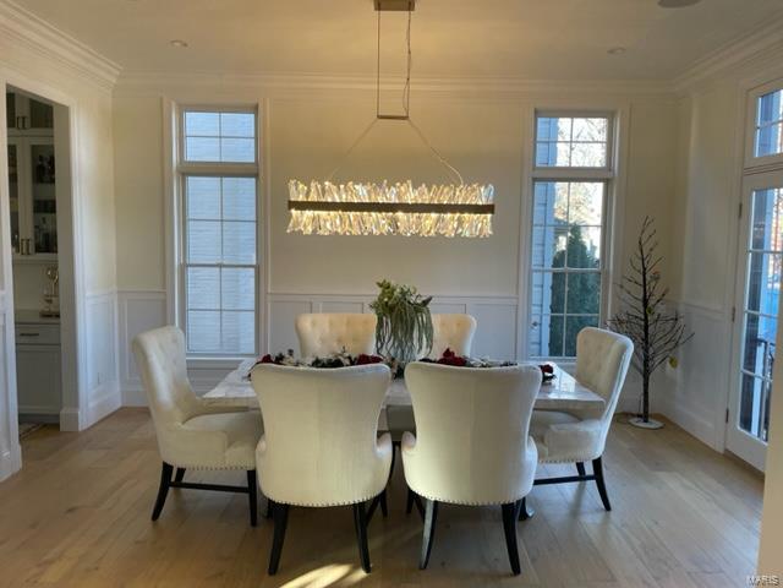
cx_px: 392
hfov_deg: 67.3
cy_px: 294
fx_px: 588
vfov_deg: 53.1
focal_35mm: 26
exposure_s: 1/120
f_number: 1.6
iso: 100
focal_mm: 4.2
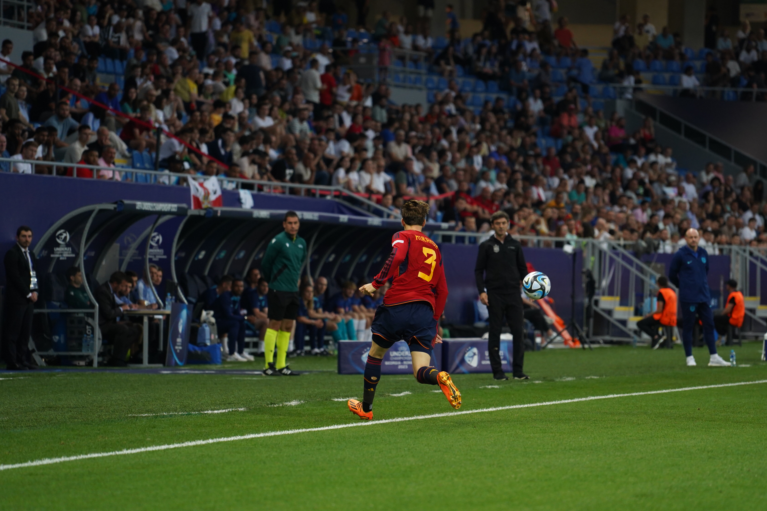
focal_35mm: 235
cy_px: 257
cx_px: 430
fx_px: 5006
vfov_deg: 5.8
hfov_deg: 8.8
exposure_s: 1/1000
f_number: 4
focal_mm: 200
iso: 2000
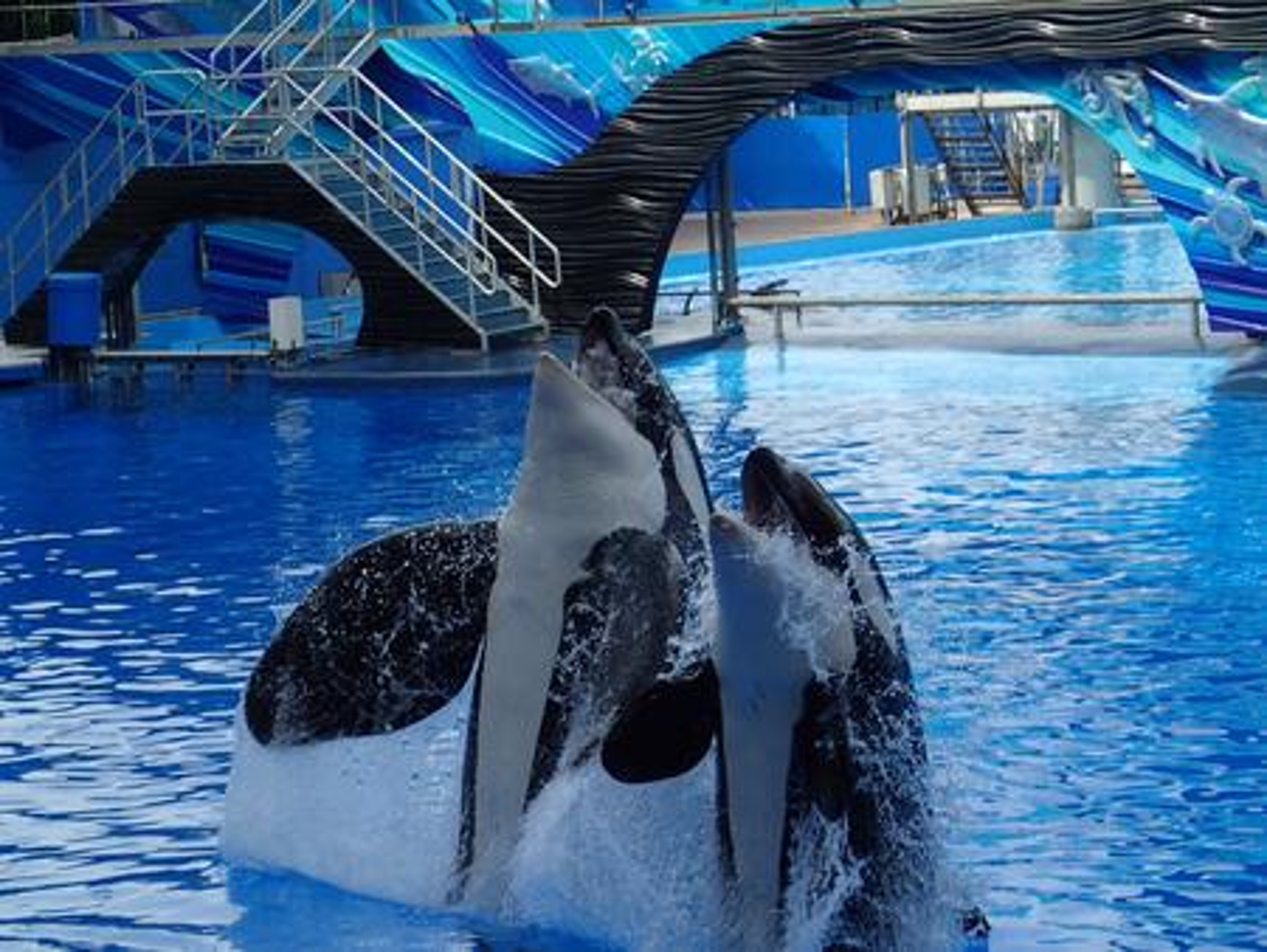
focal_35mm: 100
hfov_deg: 19.6
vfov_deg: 14.8
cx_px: 634
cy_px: 476
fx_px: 3662
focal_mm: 18
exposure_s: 1/640
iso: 200
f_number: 4.9
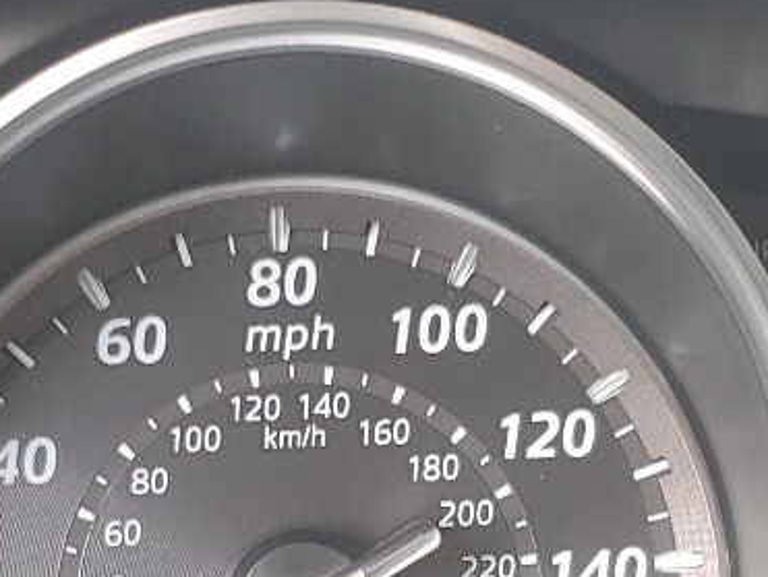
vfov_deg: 13.1
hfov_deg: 17.5
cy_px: 548
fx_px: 2487
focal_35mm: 112
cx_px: 308
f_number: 1.5
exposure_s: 1/60.2
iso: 51
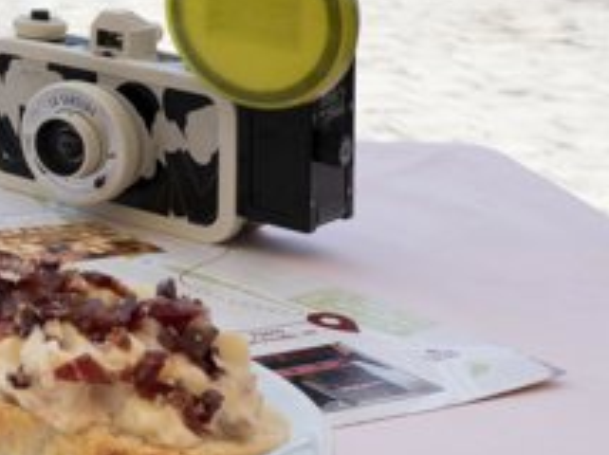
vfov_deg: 15.1
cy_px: -51
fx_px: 1669
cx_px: -253
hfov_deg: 18.7
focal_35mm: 95
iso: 250
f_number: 14
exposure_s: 1/125
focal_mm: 33
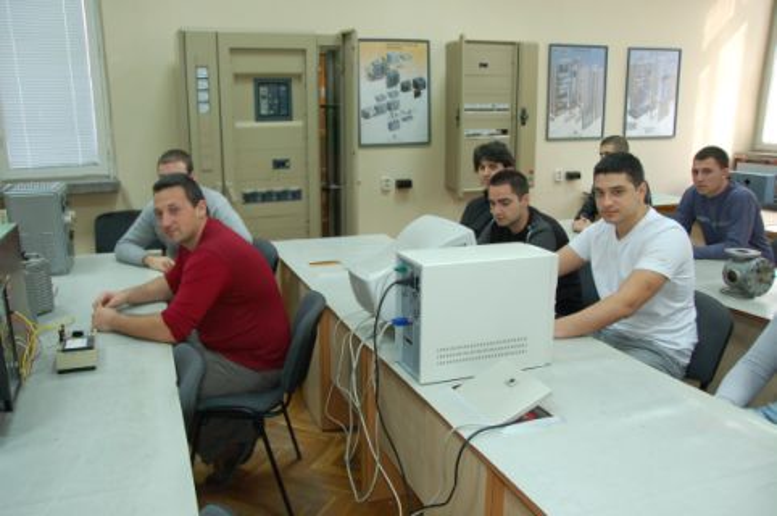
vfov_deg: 43.5
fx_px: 647
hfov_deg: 62.0
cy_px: 258
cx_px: 388
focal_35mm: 30
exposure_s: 1/40
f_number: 3.8
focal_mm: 20
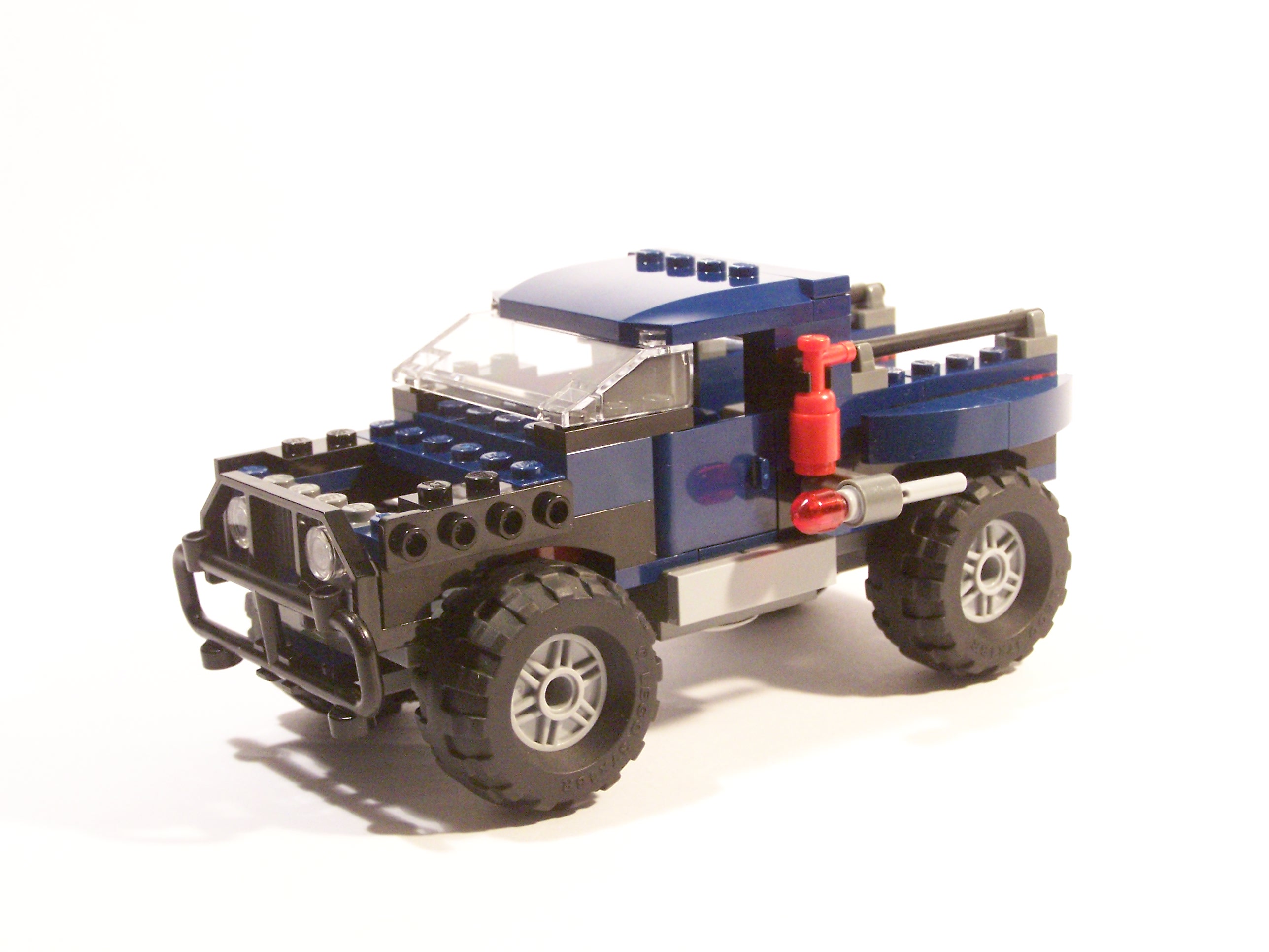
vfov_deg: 22.9
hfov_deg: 30.3
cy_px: 476
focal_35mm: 64
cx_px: 634
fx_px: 2346
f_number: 3.2
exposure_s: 1/30
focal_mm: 10.7
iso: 400
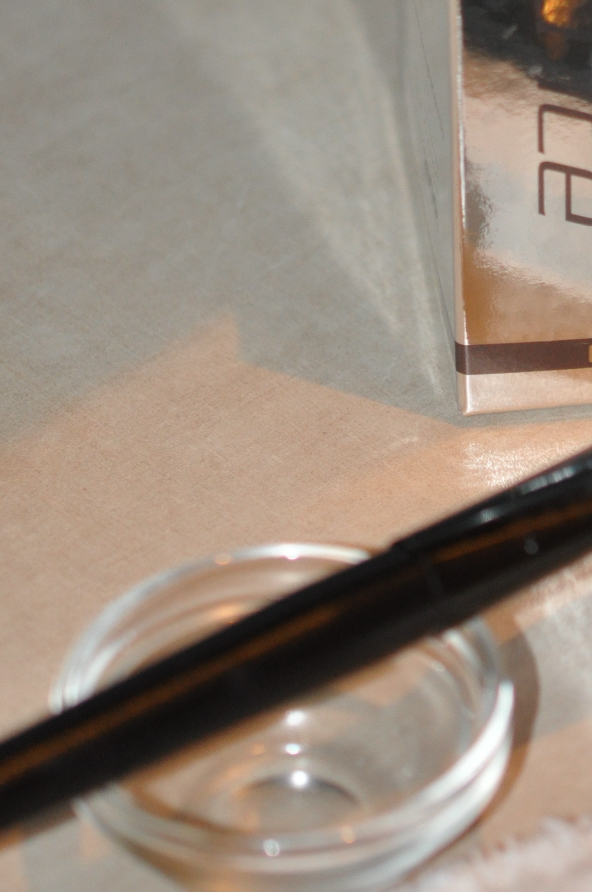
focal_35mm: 216
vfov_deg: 9.5
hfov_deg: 6.3
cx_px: 678
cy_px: 53
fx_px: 5341
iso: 800
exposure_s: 1/60
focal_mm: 60
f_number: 2.8
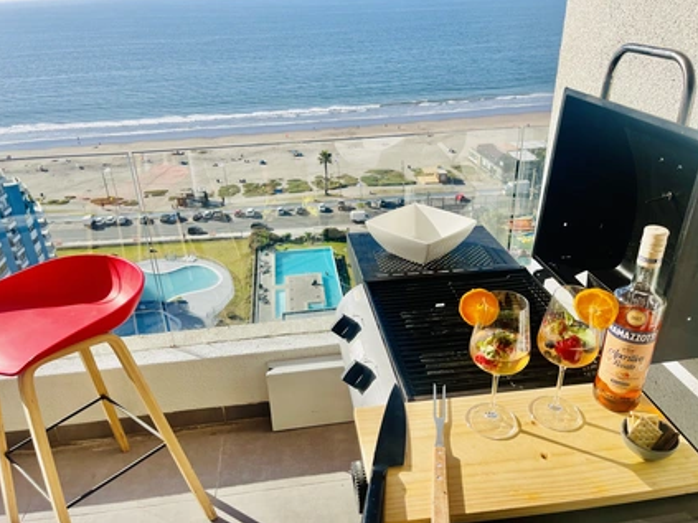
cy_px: 267
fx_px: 524
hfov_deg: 67.3
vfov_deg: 53.0
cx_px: 355
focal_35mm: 26
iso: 32
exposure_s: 1/3344
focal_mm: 5.1
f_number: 1.6
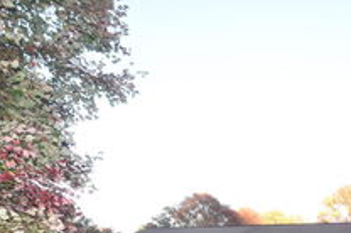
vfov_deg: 30.1
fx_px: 360
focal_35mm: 37
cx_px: 344
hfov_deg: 44.8
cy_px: 286
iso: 360
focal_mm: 10
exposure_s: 1/125
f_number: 5.6
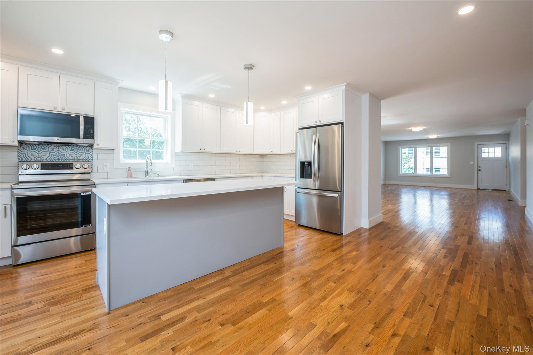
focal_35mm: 14
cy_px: 178
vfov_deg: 81.1
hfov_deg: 104.3
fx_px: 207
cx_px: 266
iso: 200
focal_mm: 14
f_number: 11
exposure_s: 1/10
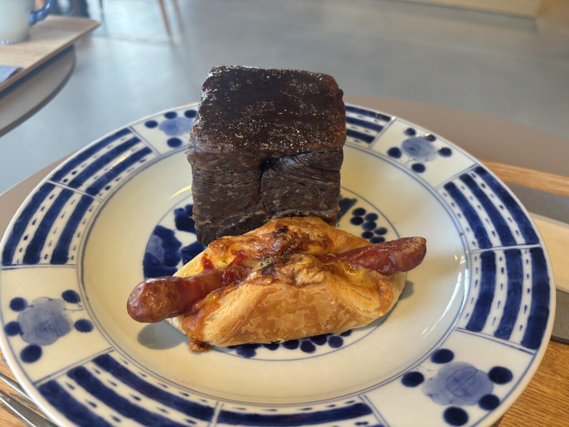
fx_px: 427
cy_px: 214
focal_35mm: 26
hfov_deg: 67.3
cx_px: 284
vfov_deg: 53.1
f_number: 1.6
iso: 100
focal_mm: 5.96
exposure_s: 1/120
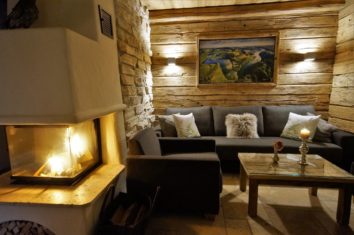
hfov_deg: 85.5
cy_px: 118
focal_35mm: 20
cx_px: 177
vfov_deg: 63.1
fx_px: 192
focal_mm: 13
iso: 1600
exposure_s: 1/2
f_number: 5.6
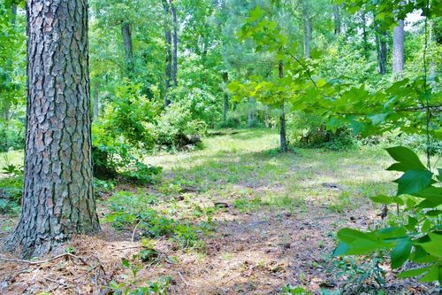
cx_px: 221
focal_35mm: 30
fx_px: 368
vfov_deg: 43.6
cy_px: 148
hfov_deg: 61.9
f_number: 4
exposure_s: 1/100
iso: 100
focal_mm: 20
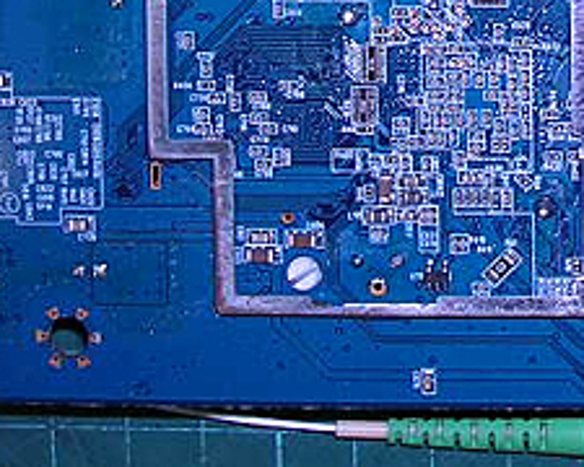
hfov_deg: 14.2
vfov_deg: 11.4
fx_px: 2282
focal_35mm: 132
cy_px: -153
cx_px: 690
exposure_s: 1/60.1
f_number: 2.8
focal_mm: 5.8
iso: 100
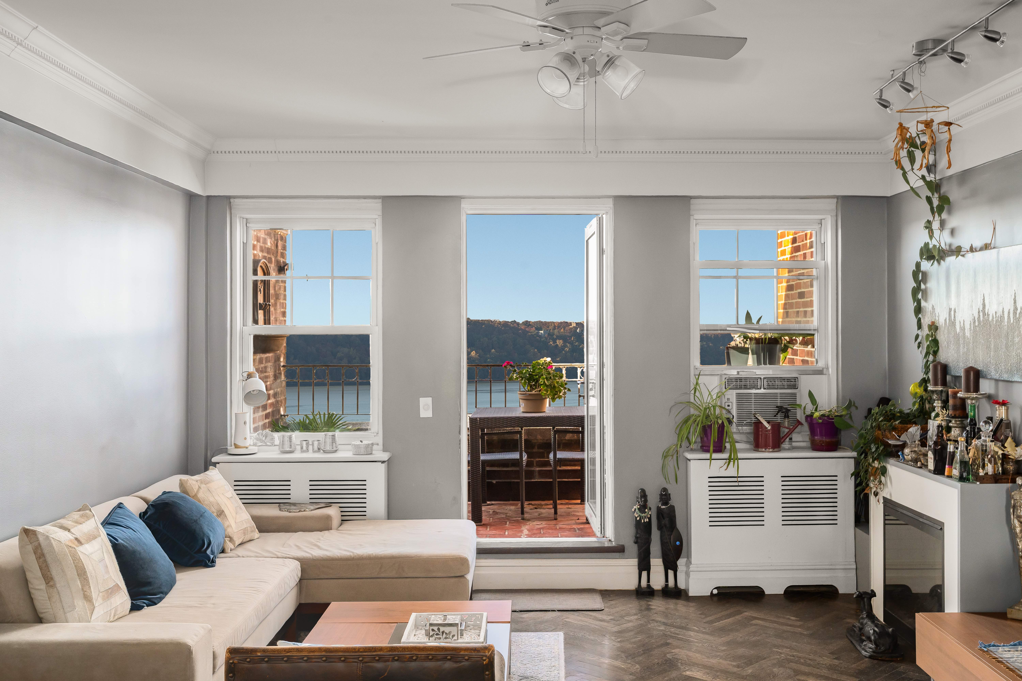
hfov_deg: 53.1
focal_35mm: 36
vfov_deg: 36.9
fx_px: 1022
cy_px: 340
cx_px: 511
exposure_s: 1/3
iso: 400
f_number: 11
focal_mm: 36
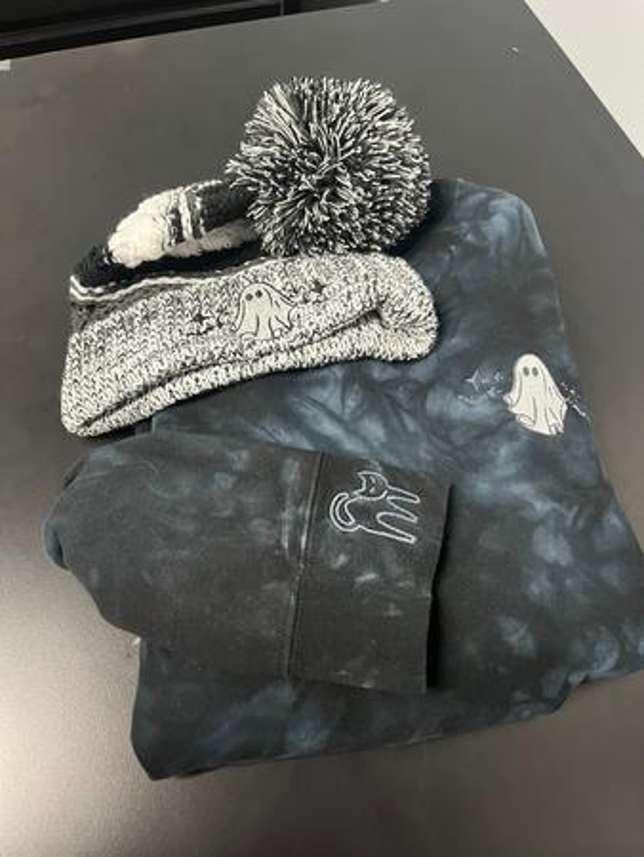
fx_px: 644
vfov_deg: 67.3
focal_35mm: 26
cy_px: 428
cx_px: 322
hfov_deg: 53.1
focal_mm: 5.1
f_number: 1.6
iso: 500
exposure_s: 1/40
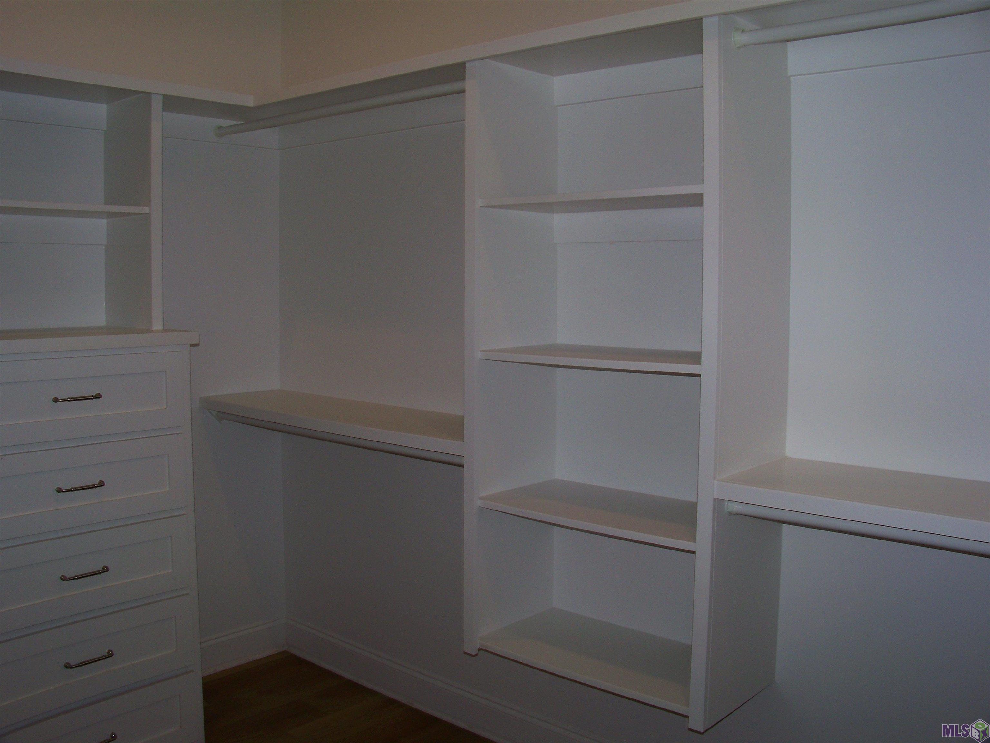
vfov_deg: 42.9
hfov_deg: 55.4
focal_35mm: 33
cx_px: 495
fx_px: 944
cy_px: 372
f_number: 5.6
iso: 64
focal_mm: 5.85
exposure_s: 1/30
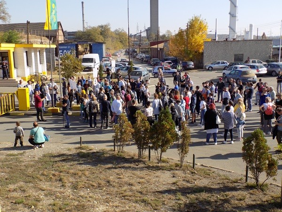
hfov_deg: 45.8
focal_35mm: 41
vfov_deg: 35.1
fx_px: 334
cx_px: 141
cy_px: 106
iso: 80
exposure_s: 1/500
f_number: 3.6
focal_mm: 7.3
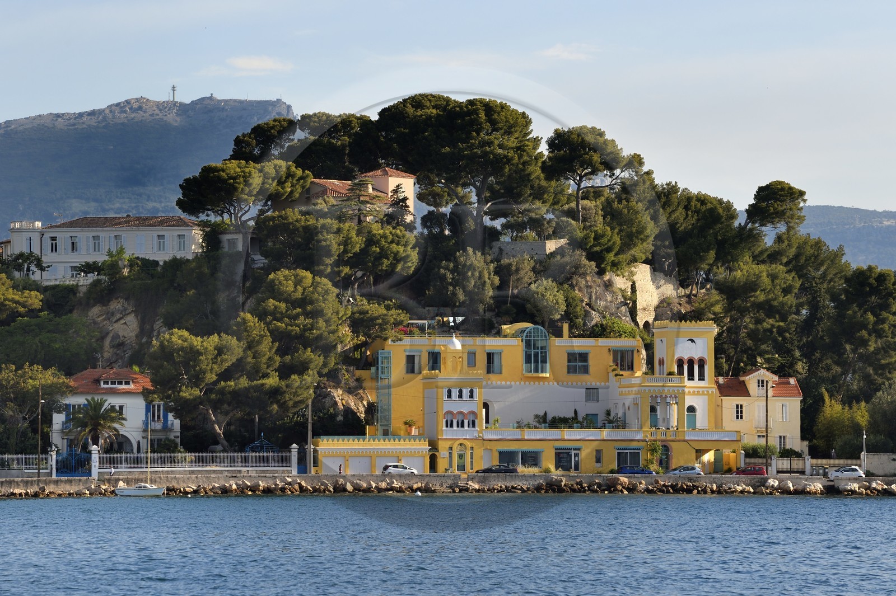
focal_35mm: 200
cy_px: 298
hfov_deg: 10.3
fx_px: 4975
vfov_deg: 6.9
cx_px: 448
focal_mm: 200
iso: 200
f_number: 9
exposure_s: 1/400
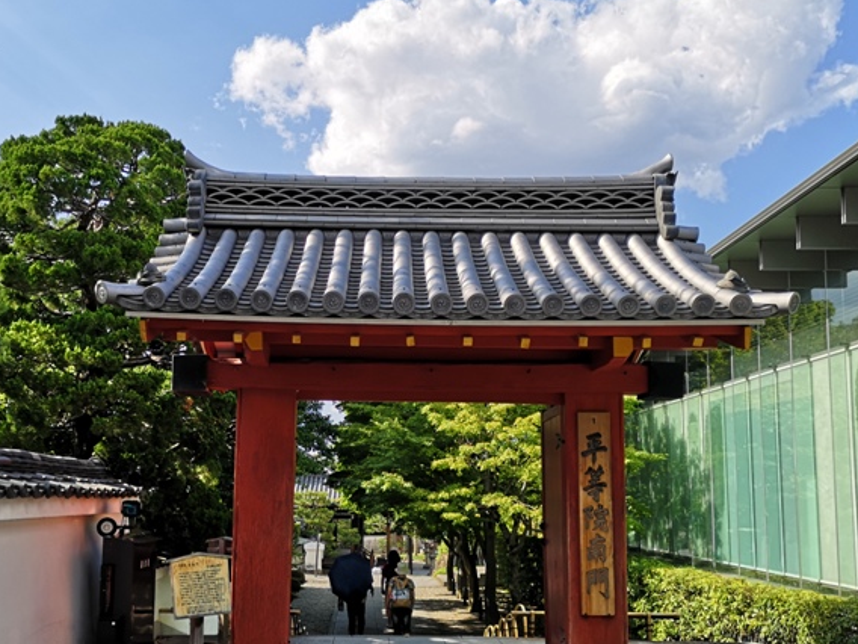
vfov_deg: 37.5
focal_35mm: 38
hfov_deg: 48.8
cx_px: 355
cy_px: 399
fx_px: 942
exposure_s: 1/1898
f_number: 1.8
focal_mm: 3.95
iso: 50
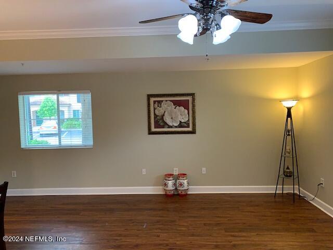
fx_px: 250
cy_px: 125
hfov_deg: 67.3
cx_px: 166
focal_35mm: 26
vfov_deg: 53.1
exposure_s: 1/60
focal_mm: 4.25
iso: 250
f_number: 1.8
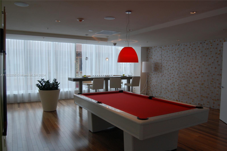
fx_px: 170
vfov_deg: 47.8
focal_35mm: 27
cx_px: 114
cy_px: 76
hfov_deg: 67.4
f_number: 5.6
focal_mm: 18
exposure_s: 1/125
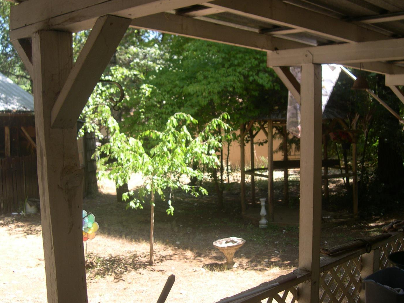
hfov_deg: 45.8
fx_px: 478
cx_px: 202
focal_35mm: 41
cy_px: 158
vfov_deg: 35.1
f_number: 2.8
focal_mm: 8
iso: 100
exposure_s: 1/170
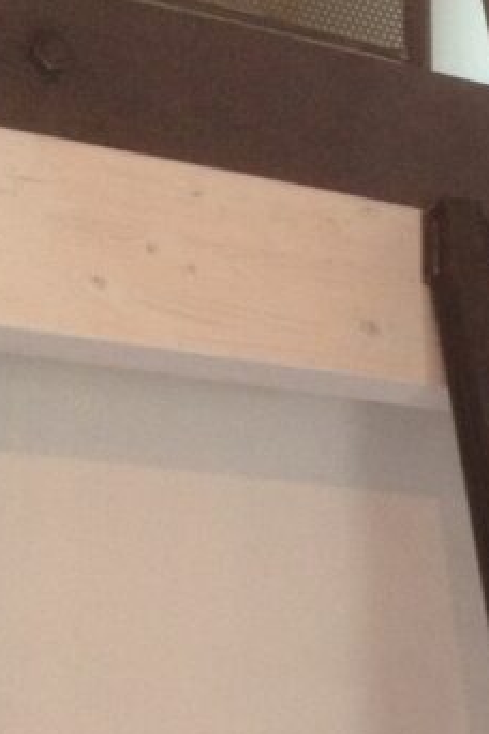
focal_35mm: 109
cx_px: 761
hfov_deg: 11.9
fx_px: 2221
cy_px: 610
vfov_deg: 18.5
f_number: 2.4
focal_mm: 4.28
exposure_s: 1/20
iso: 200
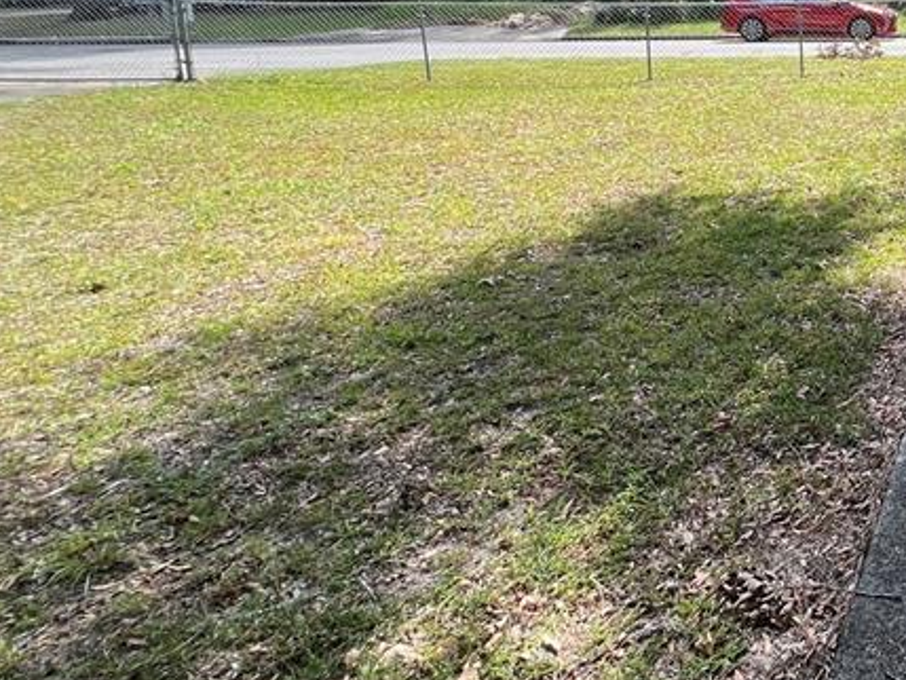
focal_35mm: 31
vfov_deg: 43.2
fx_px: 812
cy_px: 129
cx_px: 1007
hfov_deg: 44.0
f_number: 1.8
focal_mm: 1.57
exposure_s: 1/352
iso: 32
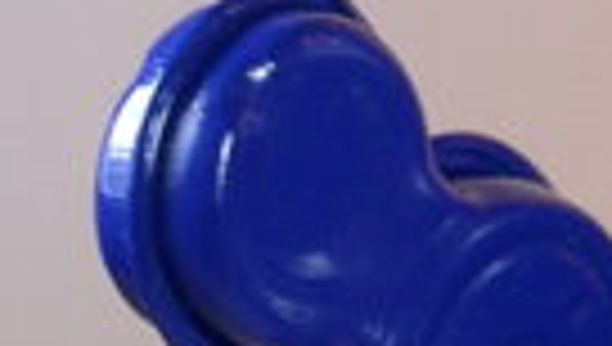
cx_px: 1287
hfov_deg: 6.8
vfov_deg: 4.0
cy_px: 225
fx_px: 4990
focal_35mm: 307
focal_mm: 10.3
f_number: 4
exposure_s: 1/125
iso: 80
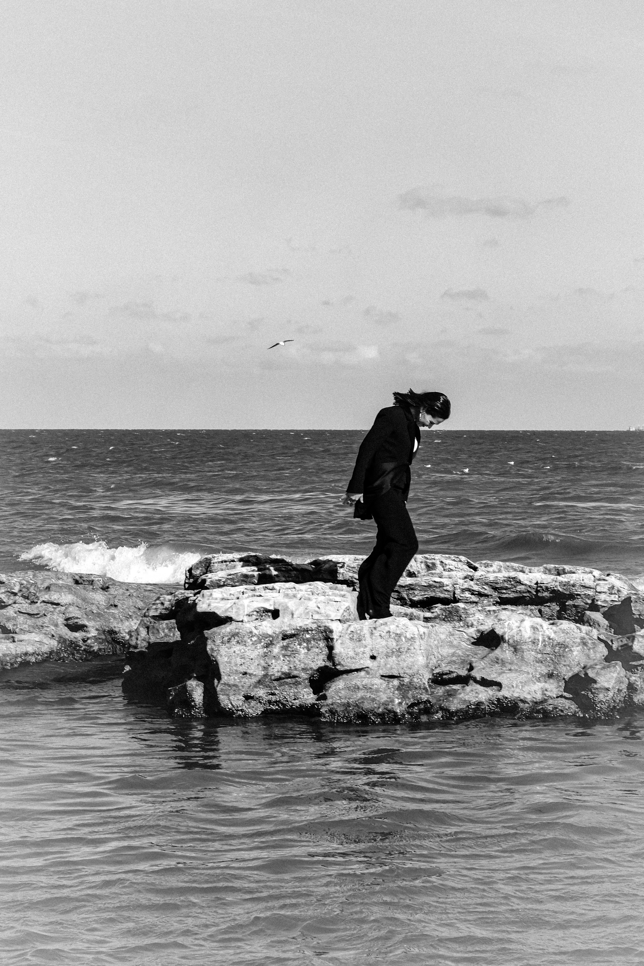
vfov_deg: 24.2
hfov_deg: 16.3
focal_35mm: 84
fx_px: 2254
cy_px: 483
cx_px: 322
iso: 400
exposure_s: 1/180
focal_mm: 56
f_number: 13
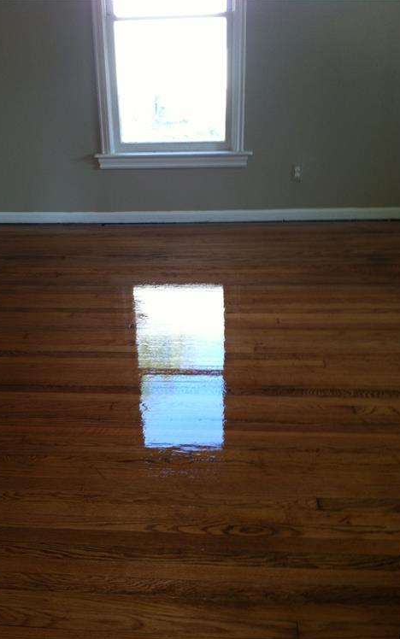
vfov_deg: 51.5
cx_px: 165
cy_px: 326
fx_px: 662
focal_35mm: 38
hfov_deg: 33.5
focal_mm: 3.85
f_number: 2.8
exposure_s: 1/28
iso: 80
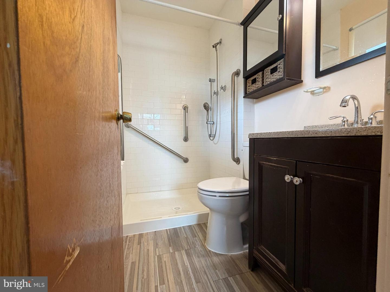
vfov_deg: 85.7
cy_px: 146
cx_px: 195
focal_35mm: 14
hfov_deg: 102.1
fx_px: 158
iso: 250
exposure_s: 1/60
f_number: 2.2
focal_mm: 2.22
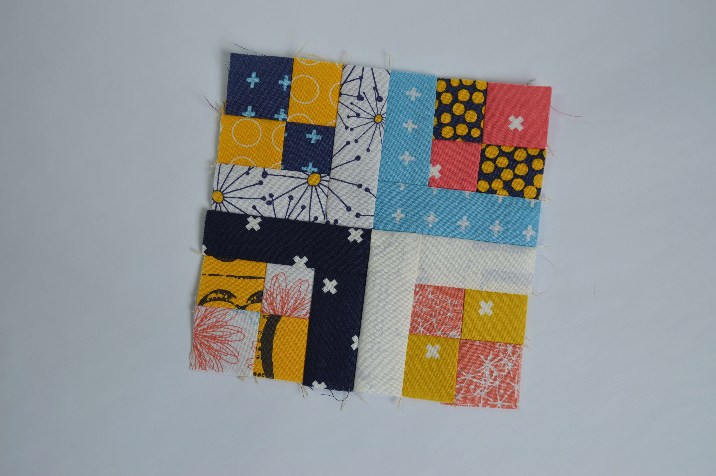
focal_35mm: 36
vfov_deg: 36.8
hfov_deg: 53.2
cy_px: 238
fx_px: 715
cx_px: 358
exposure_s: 1/125
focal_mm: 24
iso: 125
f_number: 5.6
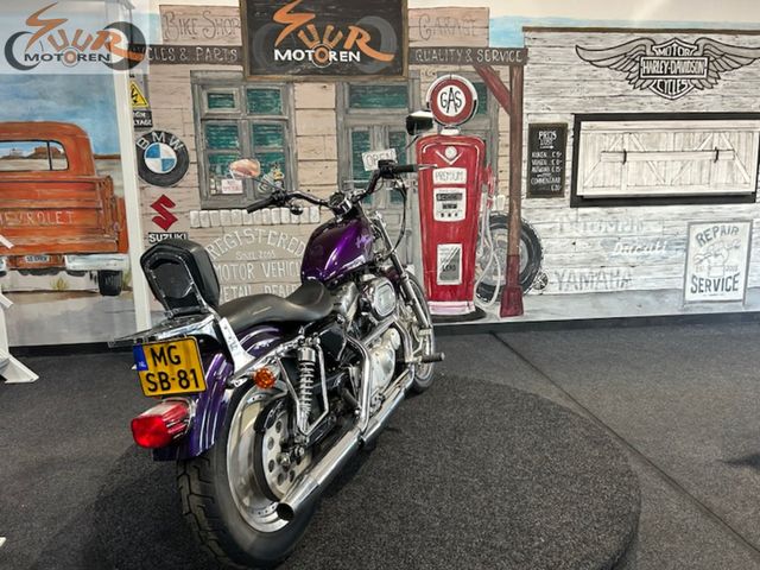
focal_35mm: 26
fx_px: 571
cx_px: 380
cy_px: 285
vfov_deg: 53.1
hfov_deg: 67.3
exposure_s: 1/100
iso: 100
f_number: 1.5
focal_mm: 5.7
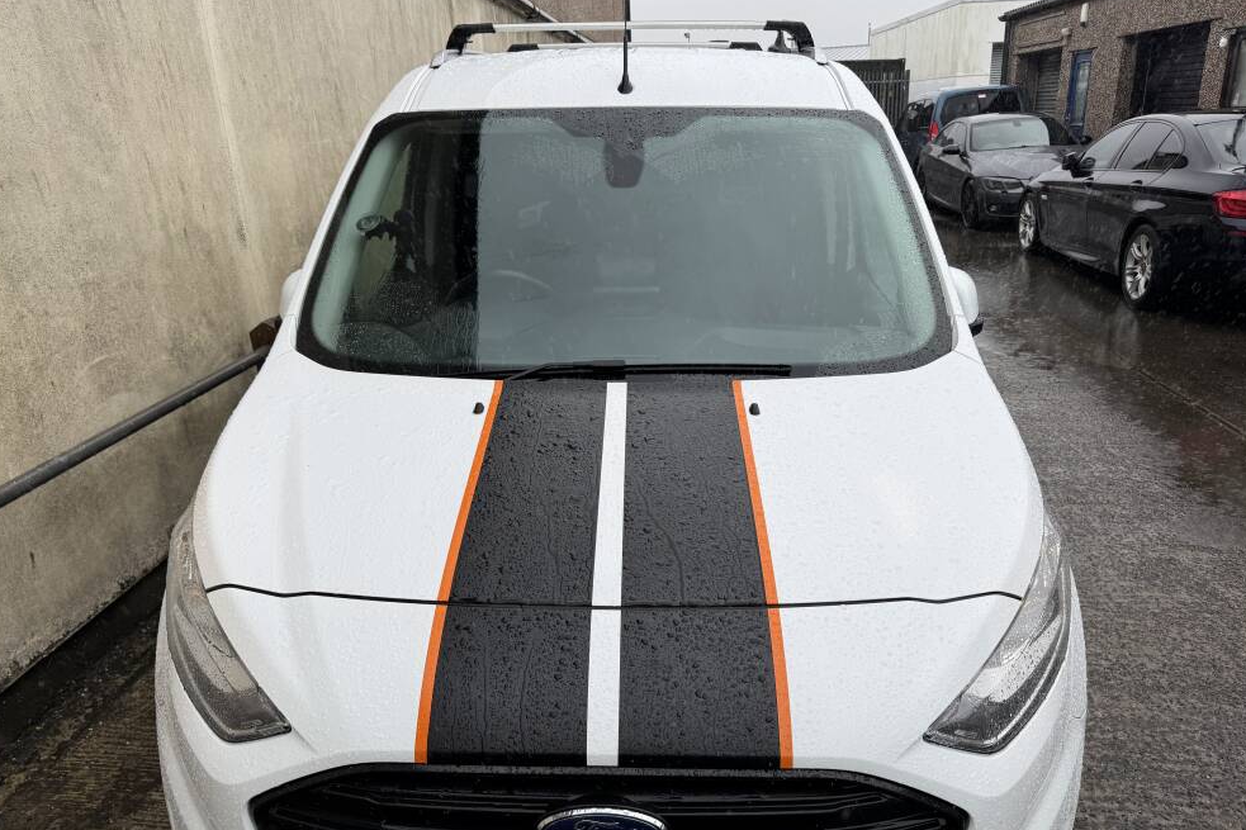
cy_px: 475
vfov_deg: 49.4
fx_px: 900
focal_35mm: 26
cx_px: 613
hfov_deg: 69.4
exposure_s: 1/782
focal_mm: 6.76
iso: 80
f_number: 1.78
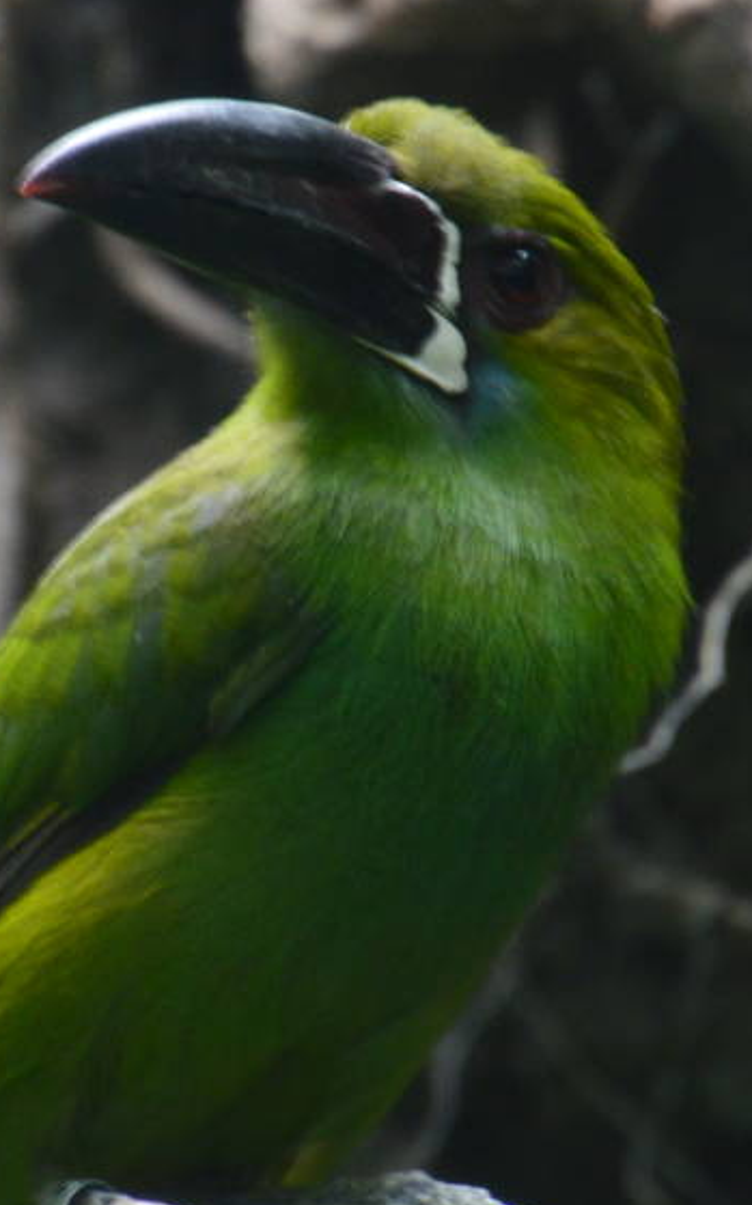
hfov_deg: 1.8
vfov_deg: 2.9
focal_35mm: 721
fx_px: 23676
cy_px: 673
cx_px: 317
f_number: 6
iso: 800
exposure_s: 1/13
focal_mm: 165
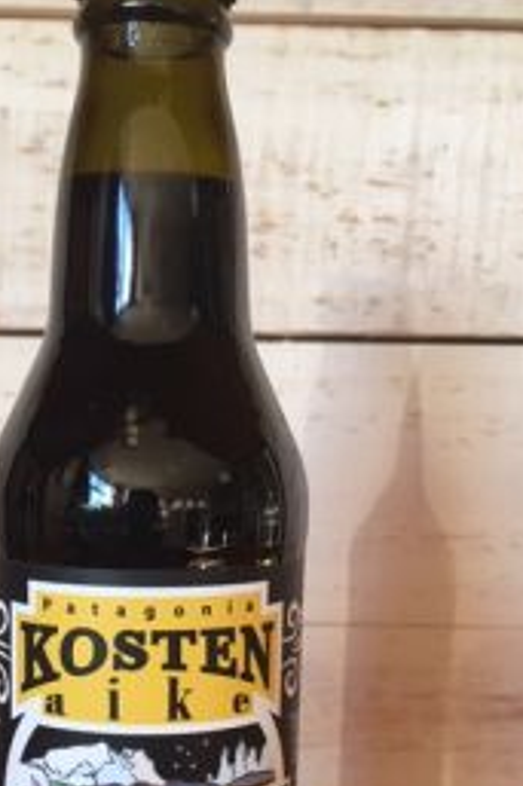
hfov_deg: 28.5
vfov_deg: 41.1
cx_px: 180
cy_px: 560
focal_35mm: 47
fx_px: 1026
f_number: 2.2
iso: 80
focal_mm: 4.15
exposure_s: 1/33
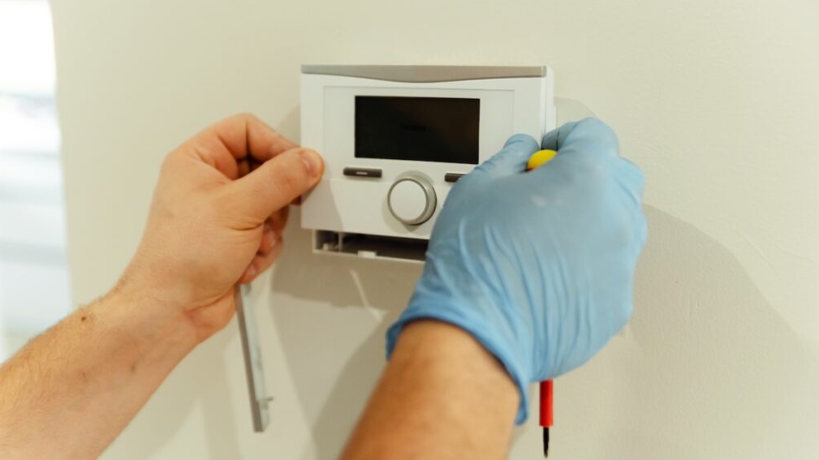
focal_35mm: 51
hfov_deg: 40.6
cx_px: 411
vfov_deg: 23.5
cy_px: 200
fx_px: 1107
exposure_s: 1/125
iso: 1250
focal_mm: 48
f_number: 2.8
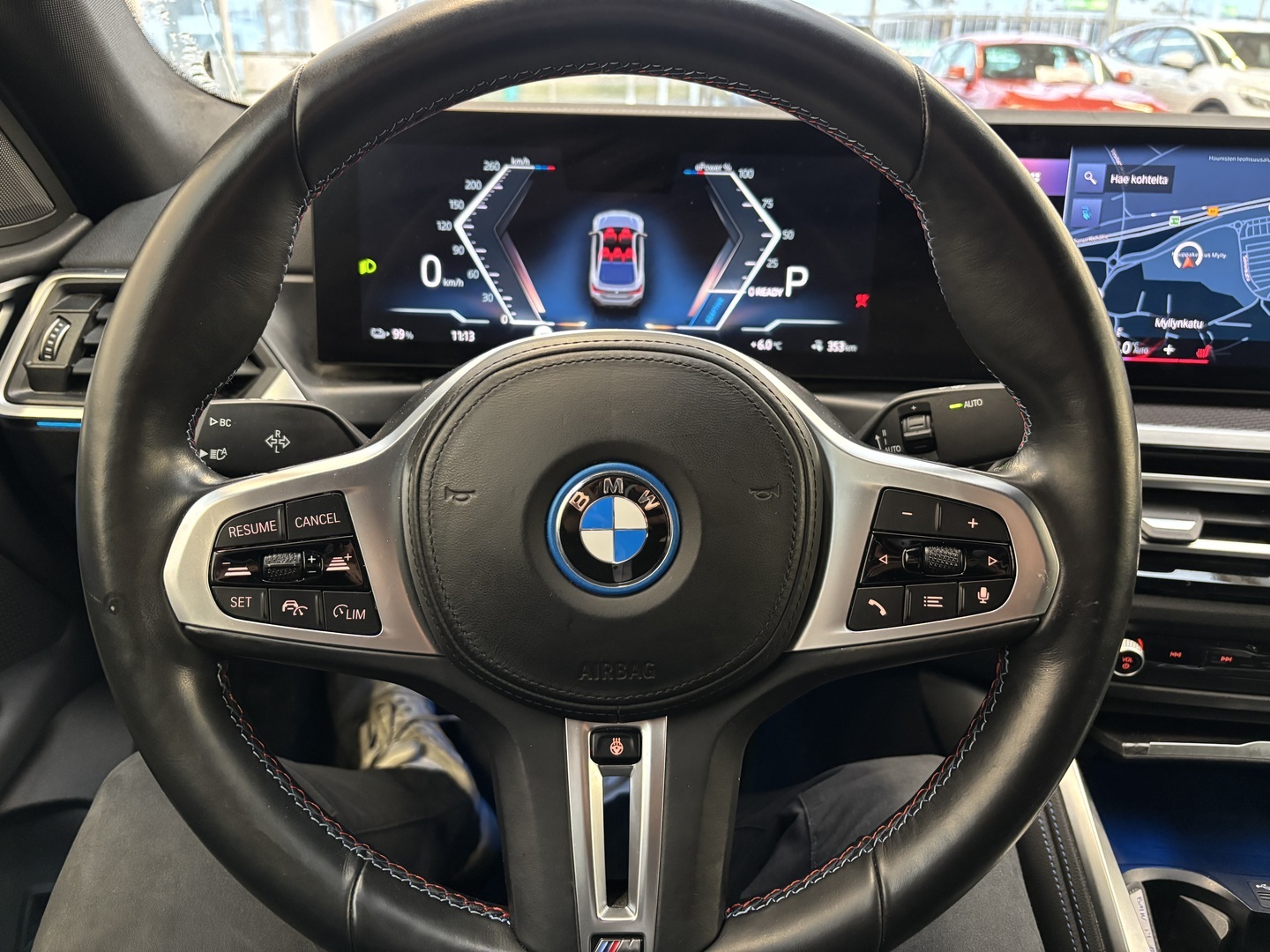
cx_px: 635
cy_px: 476
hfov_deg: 67.3
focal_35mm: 26
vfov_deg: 53.1
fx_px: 954
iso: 500
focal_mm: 5.96
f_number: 1.6
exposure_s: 1/33
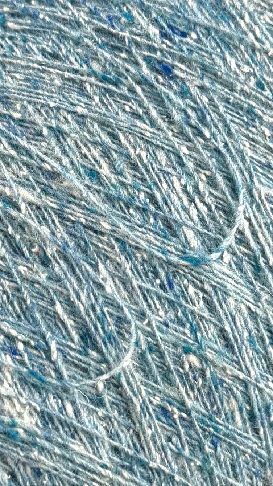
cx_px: 127
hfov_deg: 42.9
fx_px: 348
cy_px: 250
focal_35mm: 27
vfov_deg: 69.8
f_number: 1.78
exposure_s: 1/702
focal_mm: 6.76
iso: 80
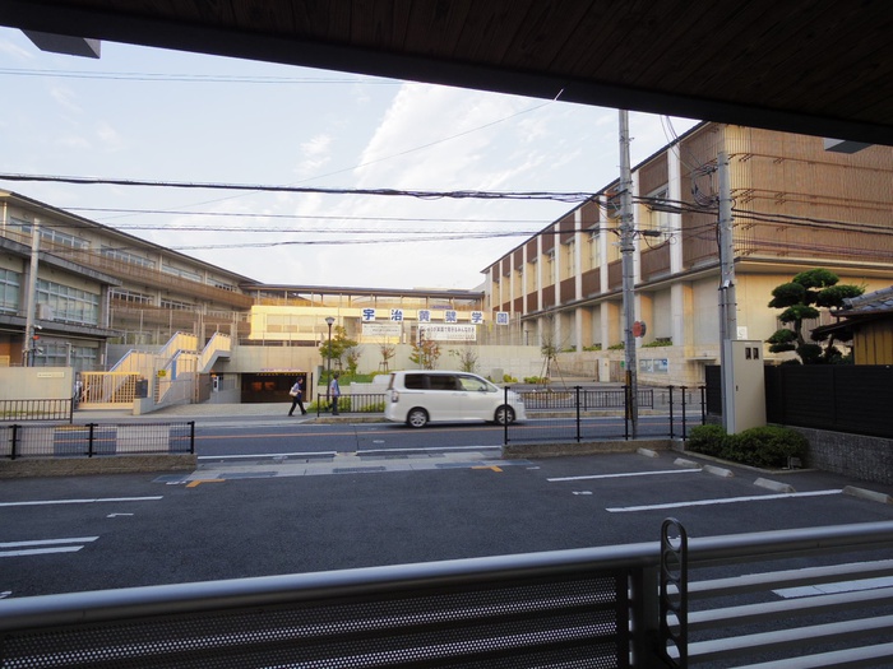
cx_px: 446
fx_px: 439
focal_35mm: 17
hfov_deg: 91.0
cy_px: 334
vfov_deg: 74.7
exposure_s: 1/100
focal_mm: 3.8
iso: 200
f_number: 4.5
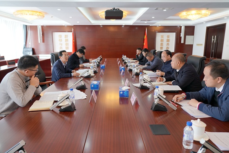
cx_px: 114
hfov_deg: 73.7
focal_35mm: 24
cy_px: 76
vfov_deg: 53.1
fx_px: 153
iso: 800
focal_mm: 24
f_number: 4
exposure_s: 1/160
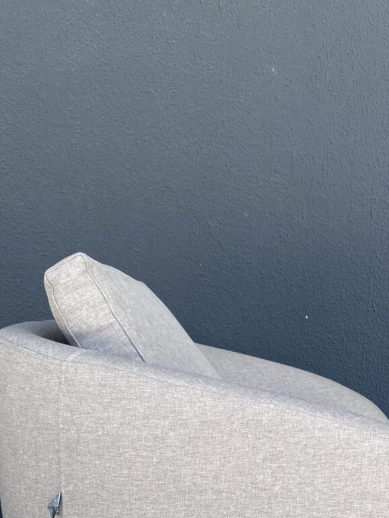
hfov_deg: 26.4
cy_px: 492
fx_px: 809
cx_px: 323
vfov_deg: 33.2
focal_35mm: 54
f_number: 1.8
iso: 32
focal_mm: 4.25
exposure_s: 1/389
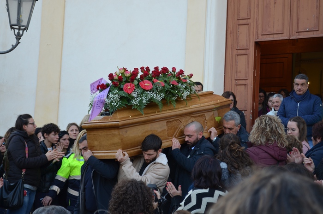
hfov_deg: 29.3
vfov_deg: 19.7
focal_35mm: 69
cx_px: 162
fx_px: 618
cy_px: 107
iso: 280
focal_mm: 46
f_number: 5.6
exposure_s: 1/125
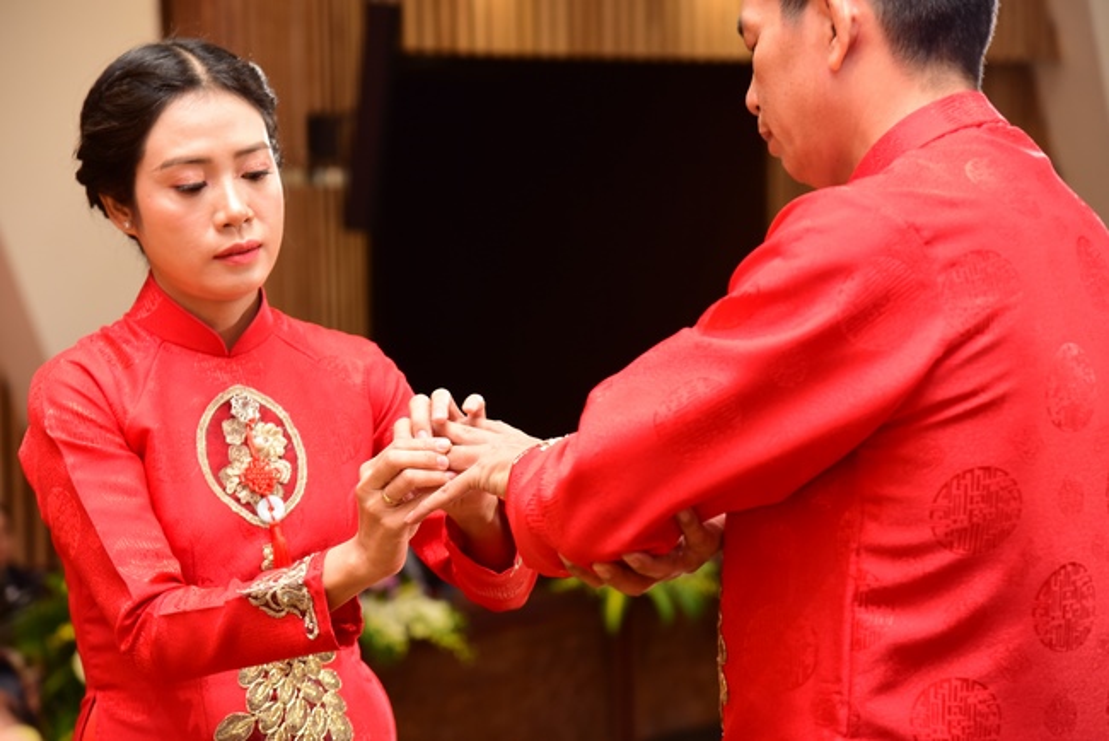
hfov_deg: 19.4
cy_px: 370
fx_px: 3236
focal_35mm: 105
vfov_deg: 13.1
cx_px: 554
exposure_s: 1/40
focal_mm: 105
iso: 1000
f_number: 5.6
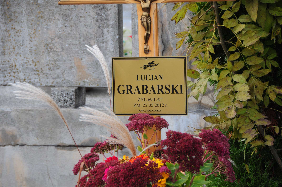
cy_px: 94
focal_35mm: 195
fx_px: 1526
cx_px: 141
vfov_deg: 7.0
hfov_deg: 10.6
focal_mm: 130
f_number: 7.1
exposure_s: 1/400
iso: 500
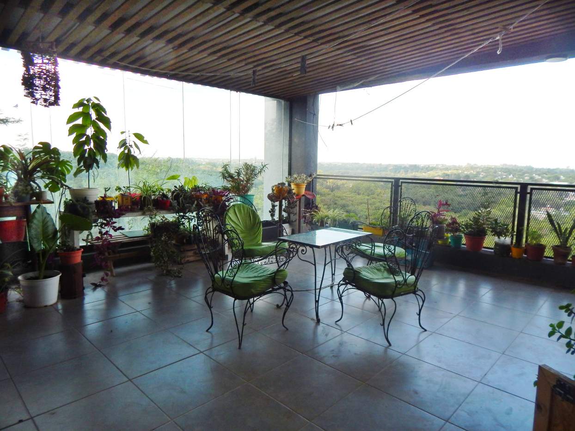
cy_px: 216
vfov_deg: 58.9
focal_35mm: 23
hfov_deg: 73.9
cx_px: 288
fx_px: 382
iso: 125
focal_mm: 4
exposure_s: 1/400
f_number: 3
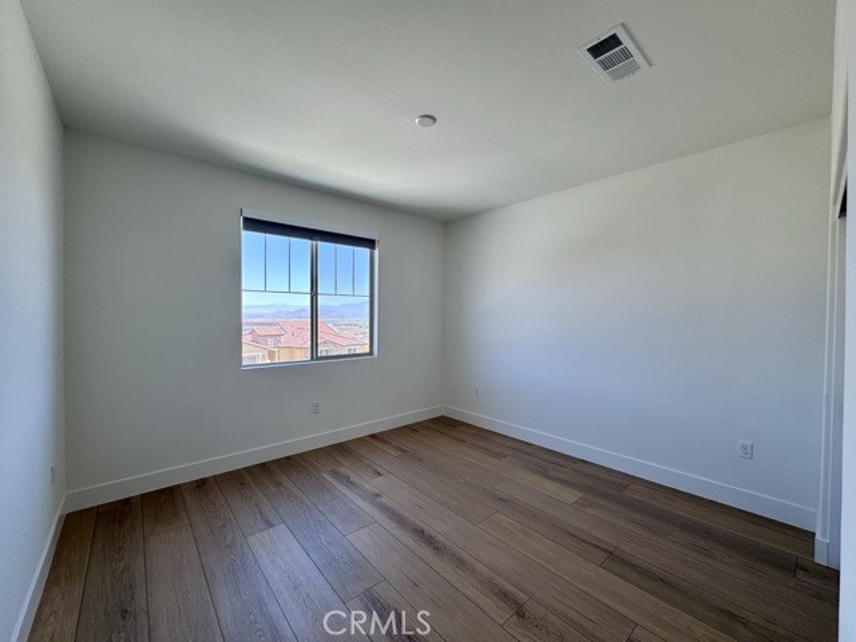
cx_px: 428
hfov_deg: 102.1
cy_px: 321
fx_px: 346
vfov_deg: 85.7
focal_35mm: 14
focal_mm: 2.22
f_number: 2.2
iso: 40
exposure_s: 1/120
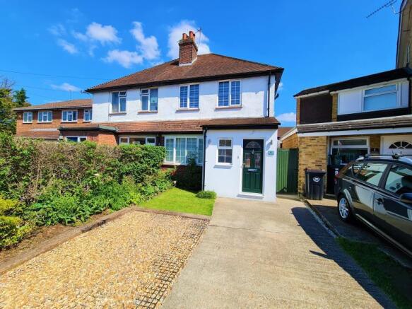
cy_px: 154
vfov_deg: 89.9
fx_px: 155
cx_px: 206
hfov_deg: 106.2
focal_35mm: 13
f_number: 2.2
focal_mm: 2.2
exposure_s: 1/1780
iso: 64
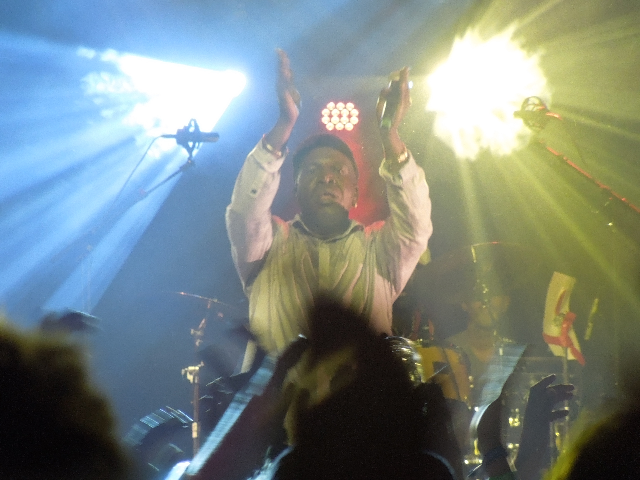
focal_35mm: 350
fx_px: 6471
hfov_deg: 5.7
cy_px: 240
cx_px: 320
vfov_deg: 4.2
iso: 800
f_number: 5.9
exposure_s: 1/30
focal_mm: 63
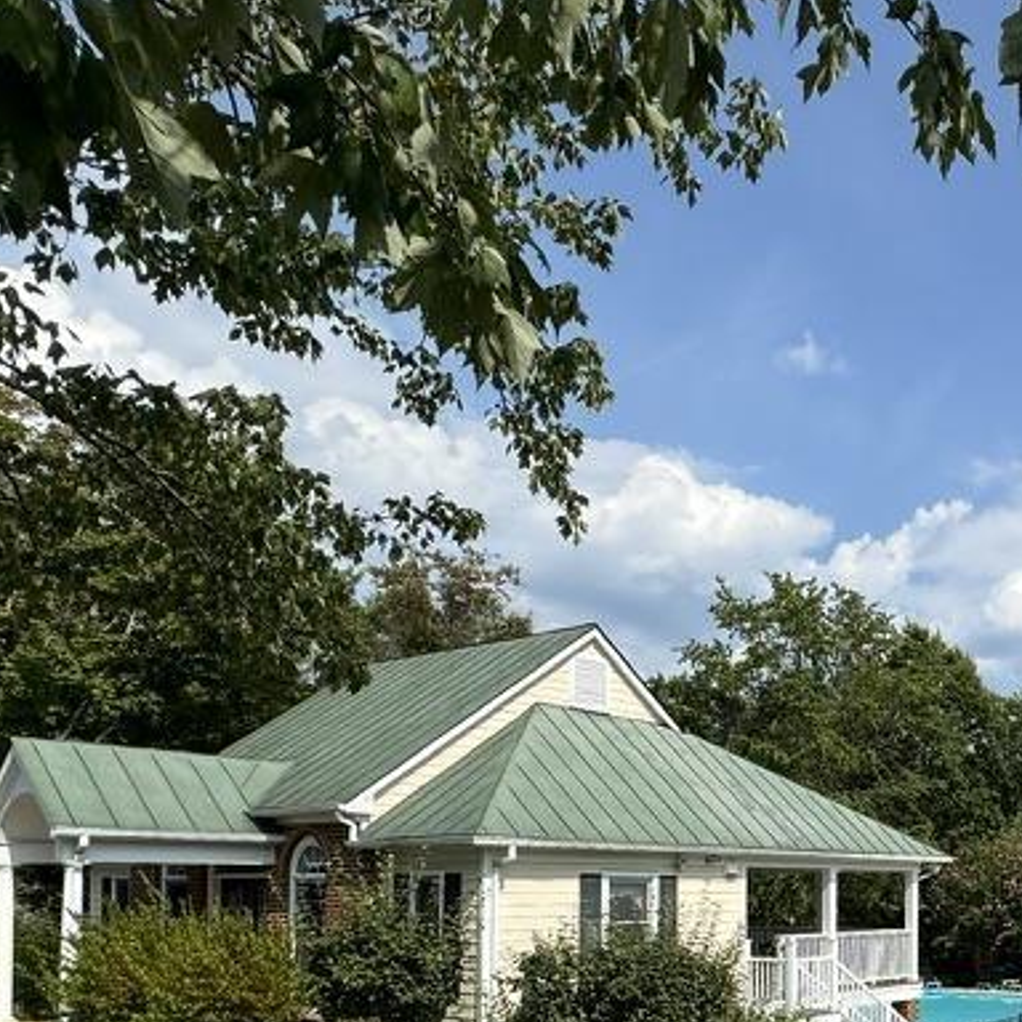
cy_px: 870
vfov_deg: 46.1
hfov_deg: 41.8
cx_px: 1065
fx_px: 1102
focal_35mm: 33
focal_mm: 2.22
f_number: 2.2
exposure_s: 1/2494
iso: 50
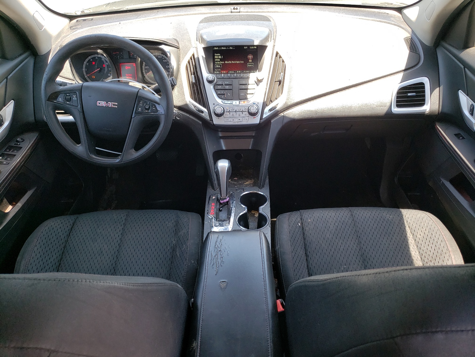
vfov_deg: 53.1
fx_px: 357
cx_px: 238
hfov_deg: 67.3
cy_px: 178
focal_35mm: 26
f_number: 1.5
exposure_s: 1/154
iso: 50
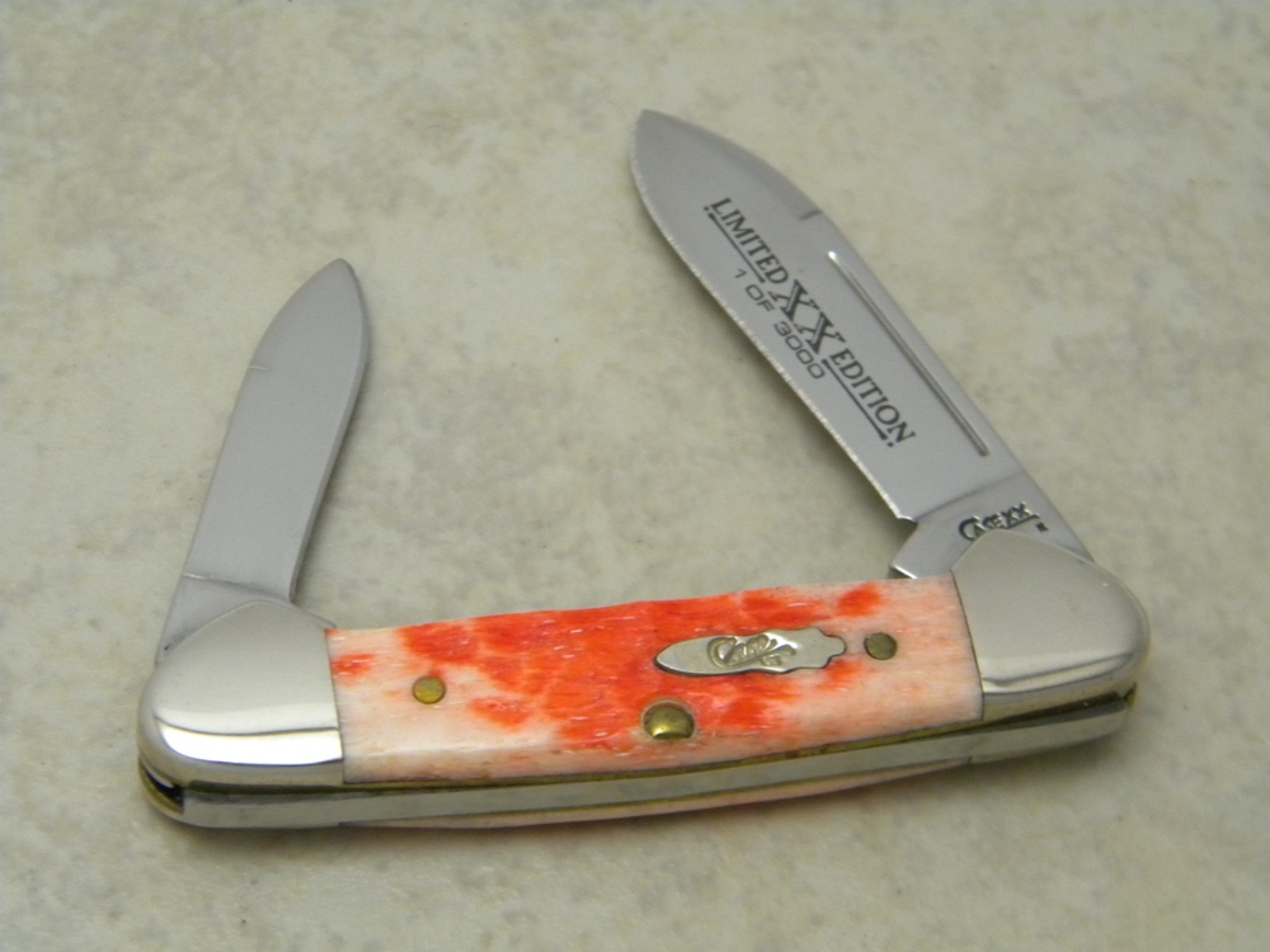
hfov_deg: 18.7
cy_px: 476
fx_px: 3852
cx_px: 635
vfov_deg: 14.1
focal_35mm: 105
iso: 400
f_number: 4.7
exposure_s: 1/36.1
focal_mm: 19
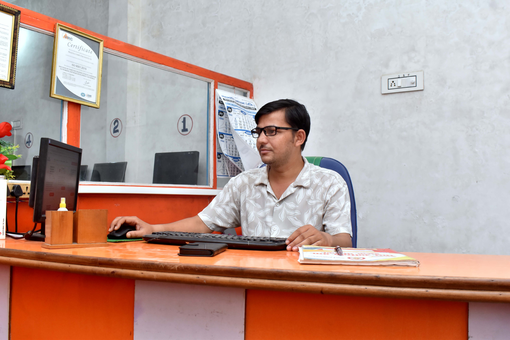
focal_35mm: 36
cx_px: 255
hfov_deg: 53.1
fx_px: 510
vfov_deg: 36.9
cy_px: 170
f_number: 6.3
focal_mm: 24
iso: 800
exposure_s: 1/100
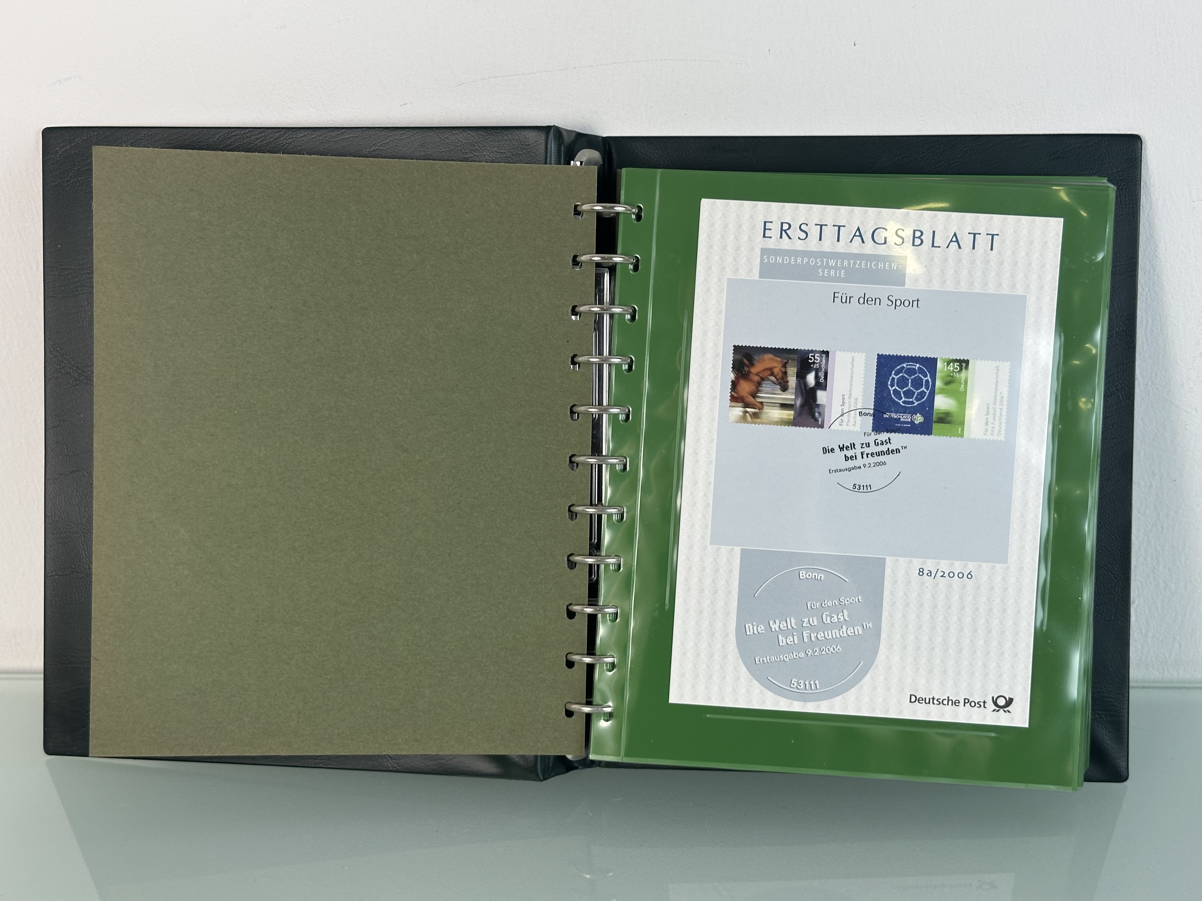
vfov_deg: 30.3
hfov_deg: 39.7
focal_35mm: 48
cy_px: 450
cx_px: 601
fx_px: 1667
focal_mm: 6.86
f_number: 1.78
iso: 40
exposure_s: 1/124
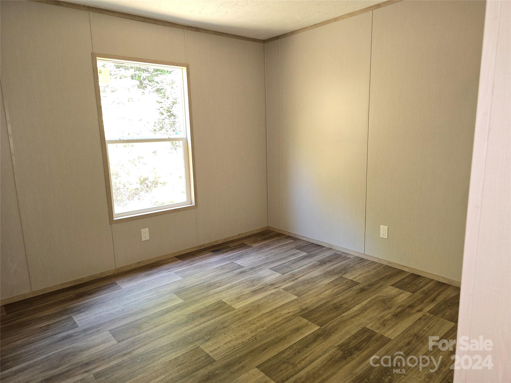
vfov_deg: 58.9
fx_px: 340
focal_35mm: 23
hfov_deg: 73.9
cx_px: 256
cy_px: 192
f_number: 1.7
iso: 125
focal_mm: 6.3
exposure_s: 1/24
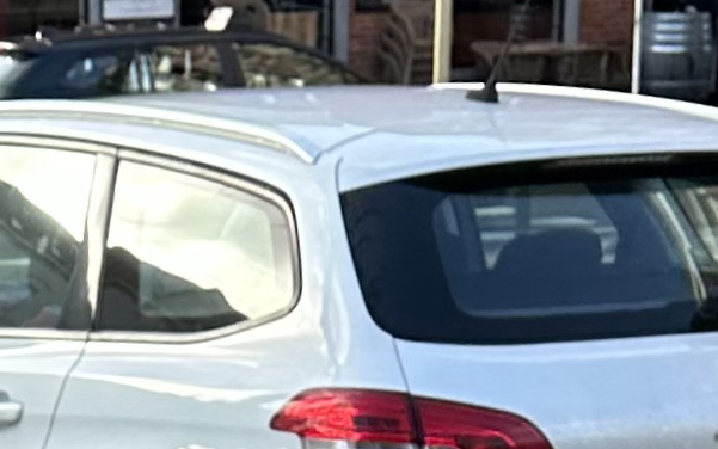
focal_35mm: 59
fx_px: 1155
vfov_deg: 21.1
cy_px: 474
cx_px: 274
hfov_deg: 34.4
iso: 80
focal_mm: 6.86
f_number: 1.78
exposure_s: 1/482
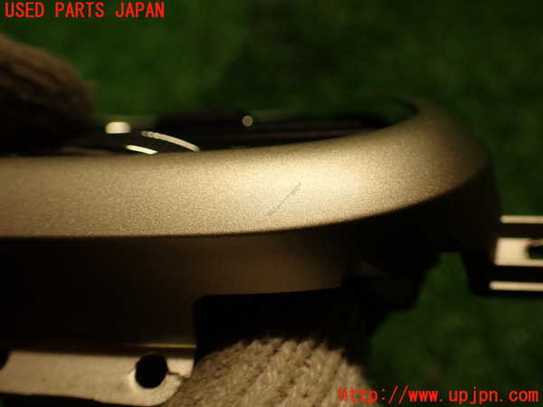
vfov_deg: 44.2
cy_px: 204
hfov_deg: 56.8
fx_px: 502
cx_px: 272
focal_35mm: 32
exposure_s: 1/60
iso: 200
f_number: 2.4
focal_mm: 5.79
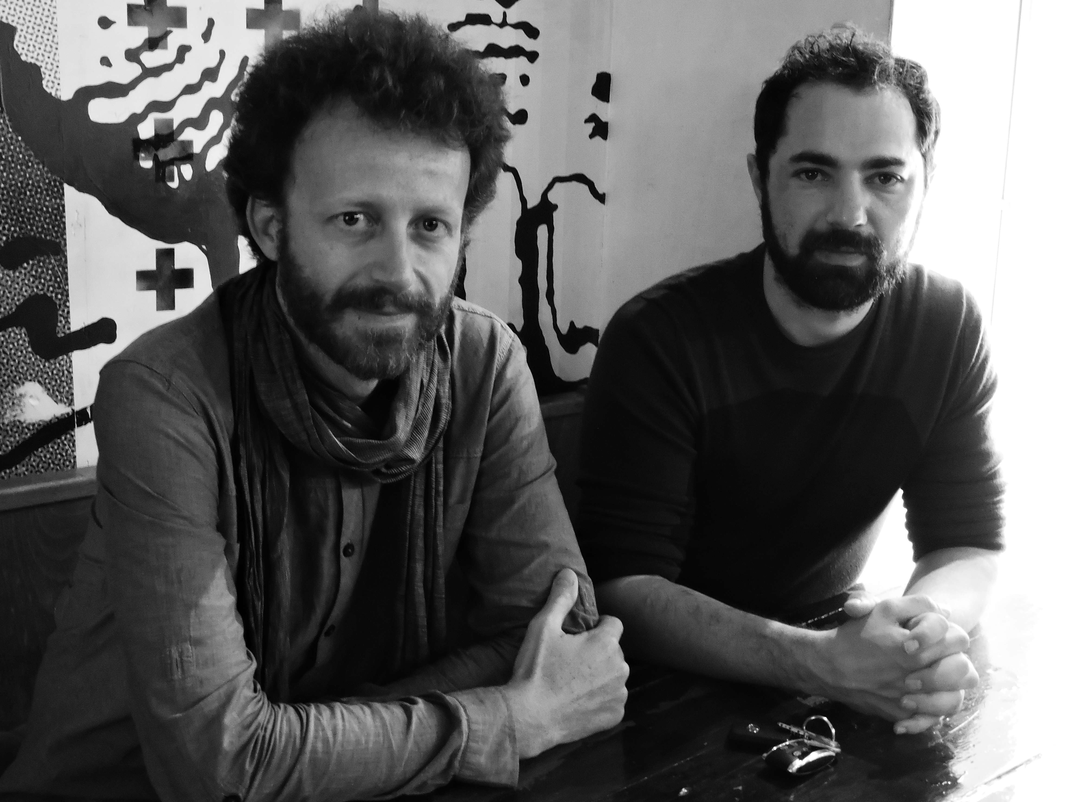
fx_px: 1544
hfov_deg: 38.2
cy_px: 401
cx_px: 534
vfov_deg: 29.1
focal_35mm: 50
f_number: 4
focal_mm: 9
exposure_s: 1/4
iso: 800
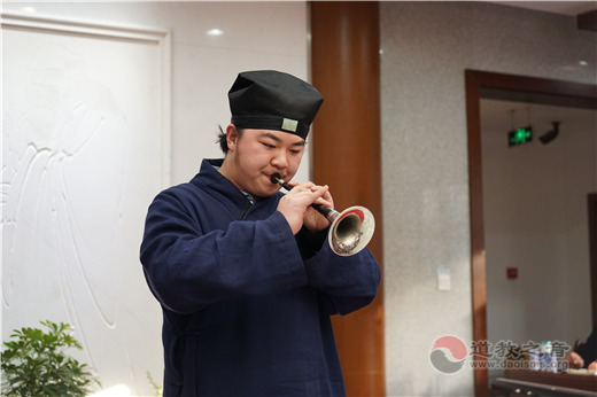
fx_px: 994
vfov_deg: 22.6
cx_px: 298
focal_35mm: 60
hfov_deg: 33.4
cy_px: 198
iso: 1000
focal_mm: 60
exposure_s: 1/60
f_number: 4
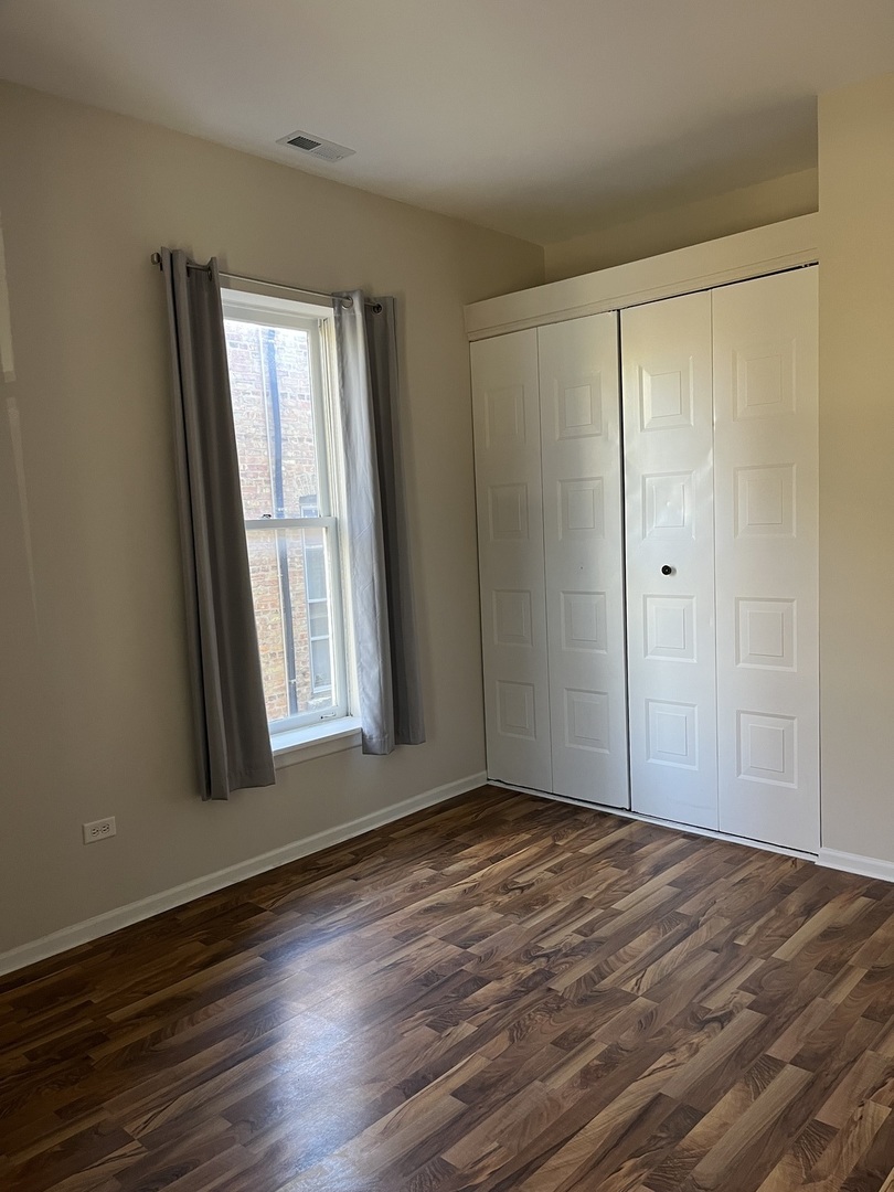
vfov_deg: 67.3
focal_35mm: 26
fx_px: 895
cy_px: 596
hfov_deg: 53.1
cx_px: 447
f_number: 1.6
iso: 160
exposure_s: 1/60
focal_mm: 5.1
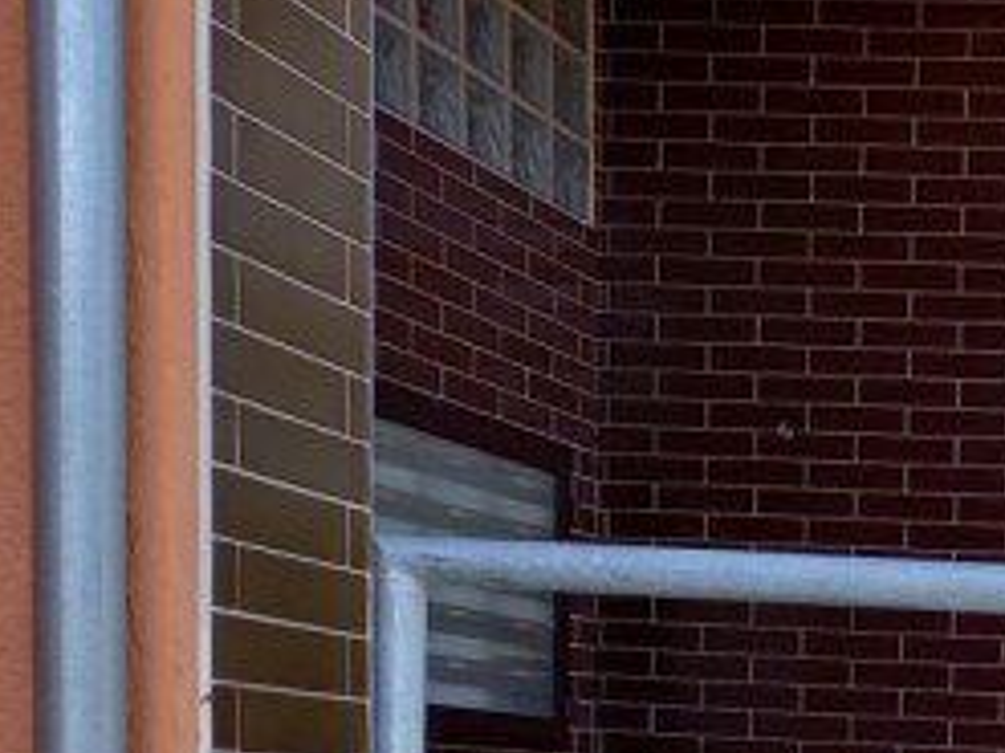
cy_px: 1058
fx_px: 2351
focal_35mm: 81
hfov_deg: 20.7
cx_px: 1485
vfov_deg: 16.8
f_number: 1.8
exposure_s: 1/437
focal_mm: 4.65
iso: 50
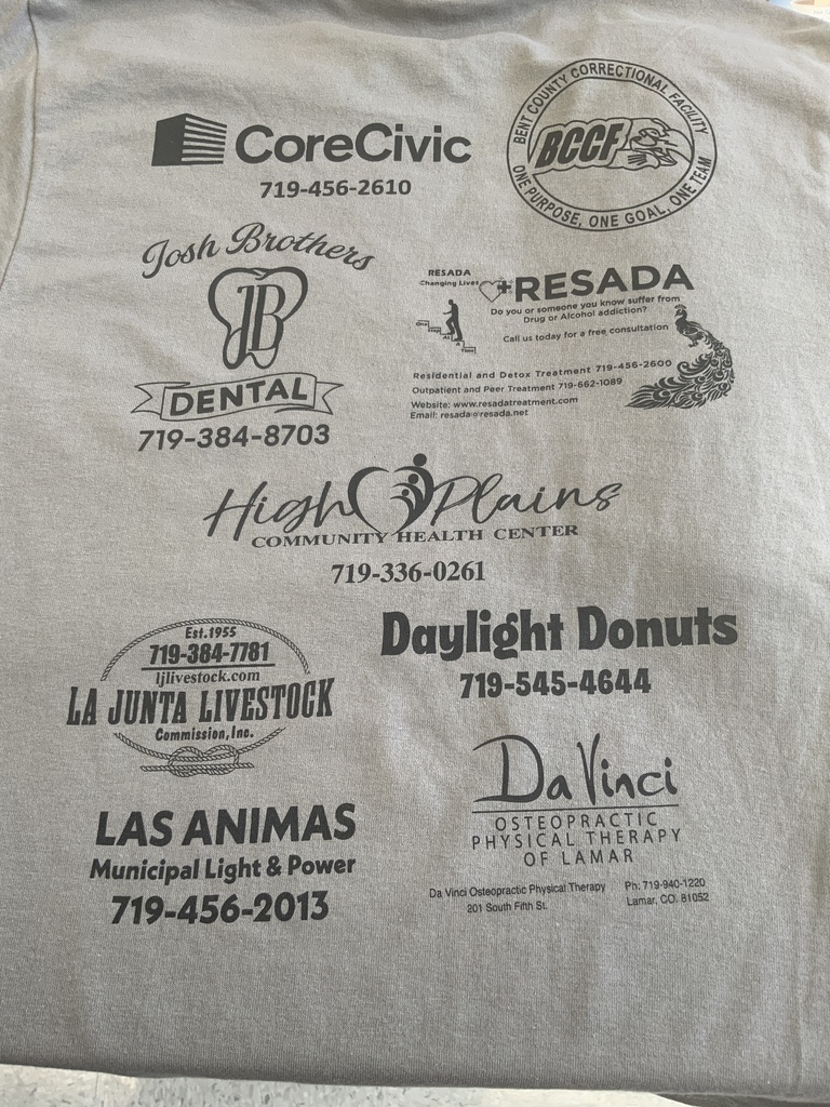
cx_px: 415
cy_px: 554
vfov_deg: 61.7
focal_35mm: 29
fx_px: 927
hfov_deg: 48.2
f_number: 1.8
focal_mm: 3
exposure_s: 1/120
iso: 40
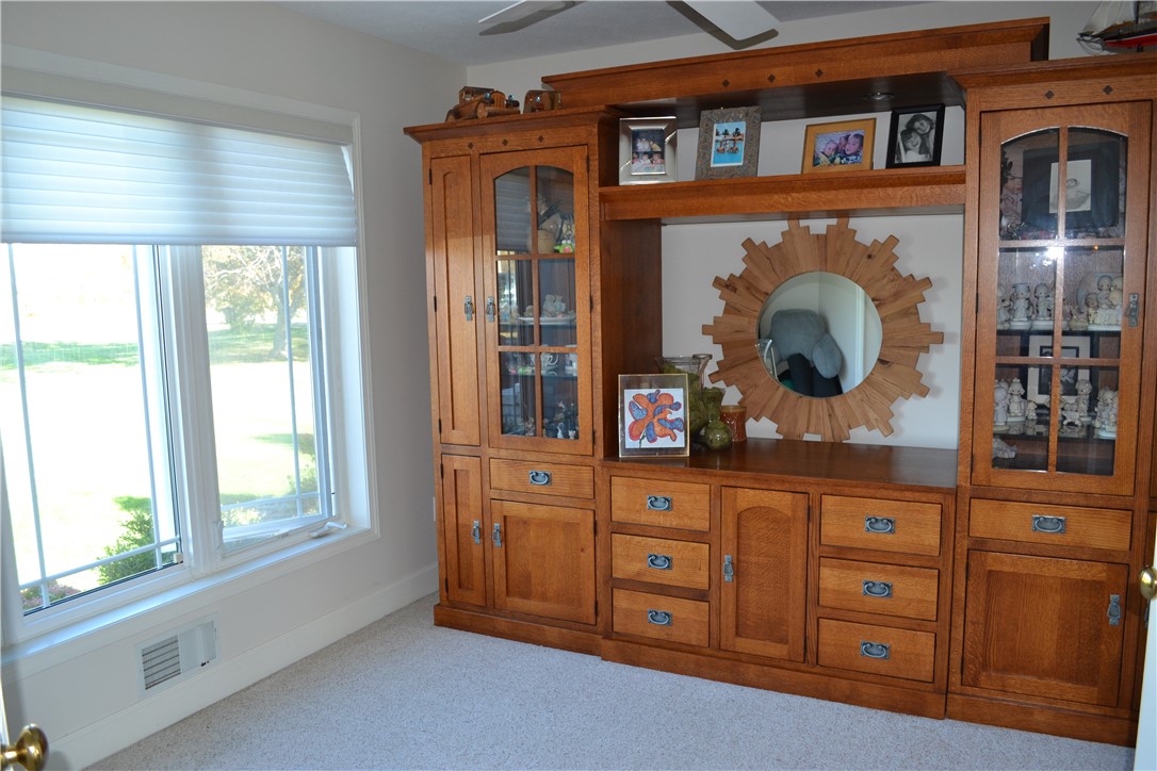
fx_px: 868
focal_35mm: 27
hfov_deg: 67.4
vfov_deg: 47.9
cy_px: 386
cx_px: 578
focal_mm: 18
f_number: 4
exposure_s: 1/80
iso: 400
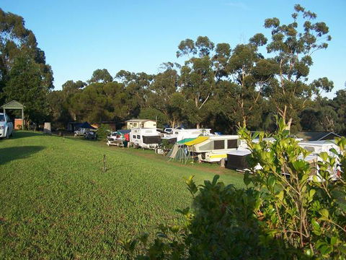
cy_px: 130
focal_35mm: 38
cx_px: 173
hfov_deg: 49.0
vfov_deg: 37.7
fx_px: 380
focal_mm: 6.3
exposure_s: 1/500
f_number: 2.8
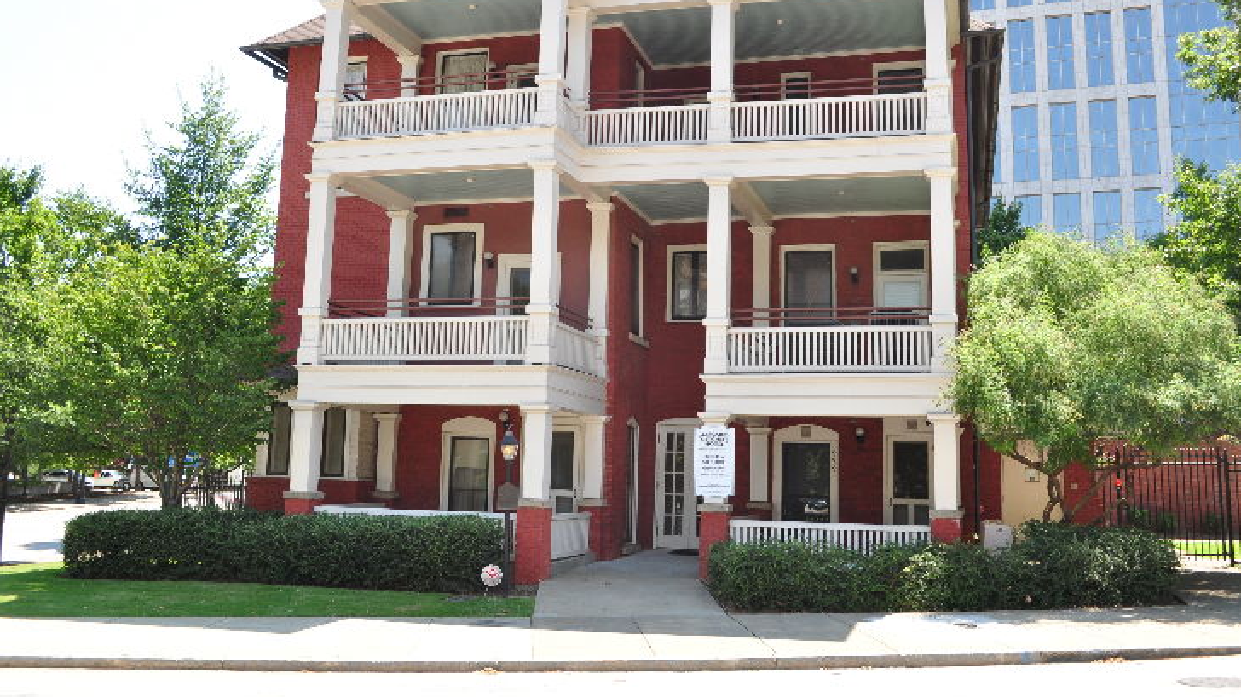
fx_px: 1151
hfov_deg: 56.6
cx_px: 614
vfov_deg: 33.6
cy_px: 286
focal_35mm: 35
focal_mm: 22
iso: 250
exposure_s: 1/160
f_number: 9
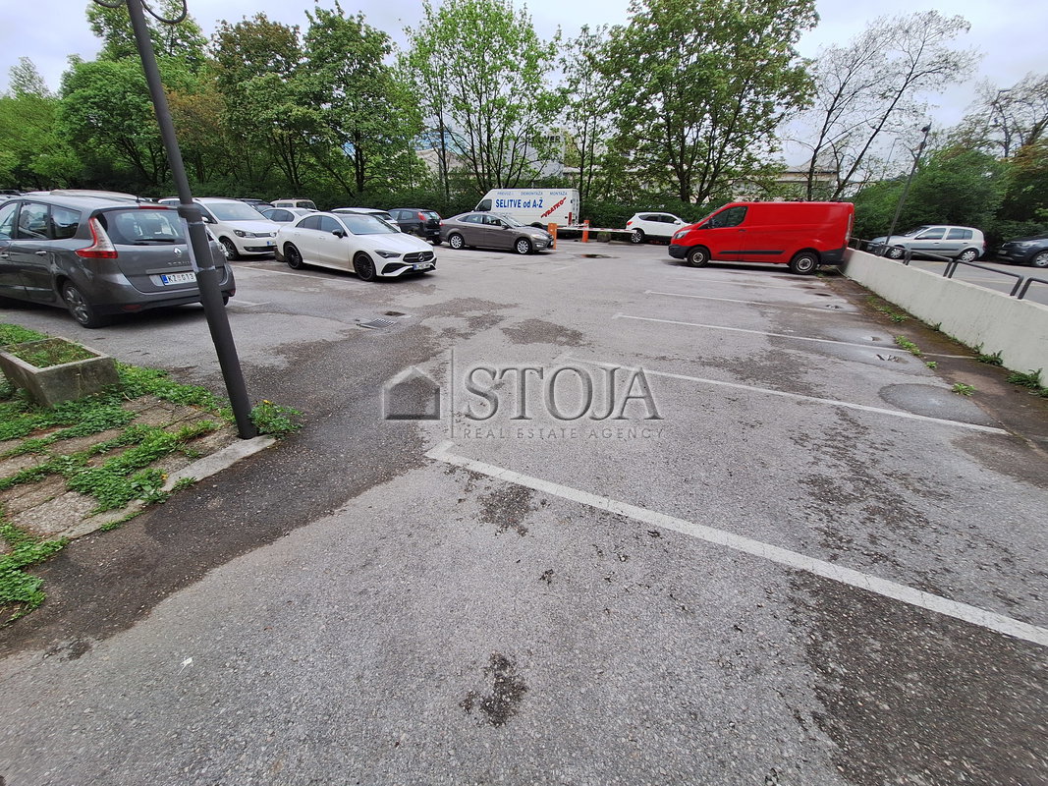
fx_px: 394
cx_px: 524
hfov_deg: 106.2
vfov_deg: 89.9
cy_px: 393
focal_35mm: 13
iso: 40
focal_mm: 1.74
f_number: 2.2
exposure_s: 1/559
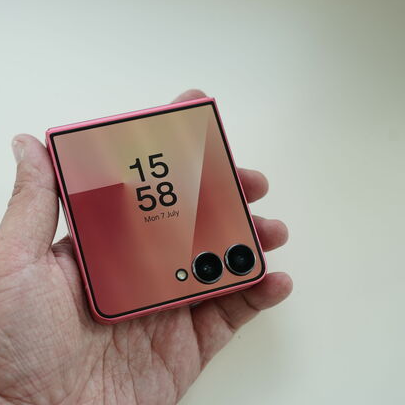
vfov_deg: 29.6
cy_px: 202
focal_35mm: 58
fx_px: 768
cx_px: 168
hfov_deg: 29.5
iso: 200
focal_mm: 45
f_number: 4
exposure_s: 1/125
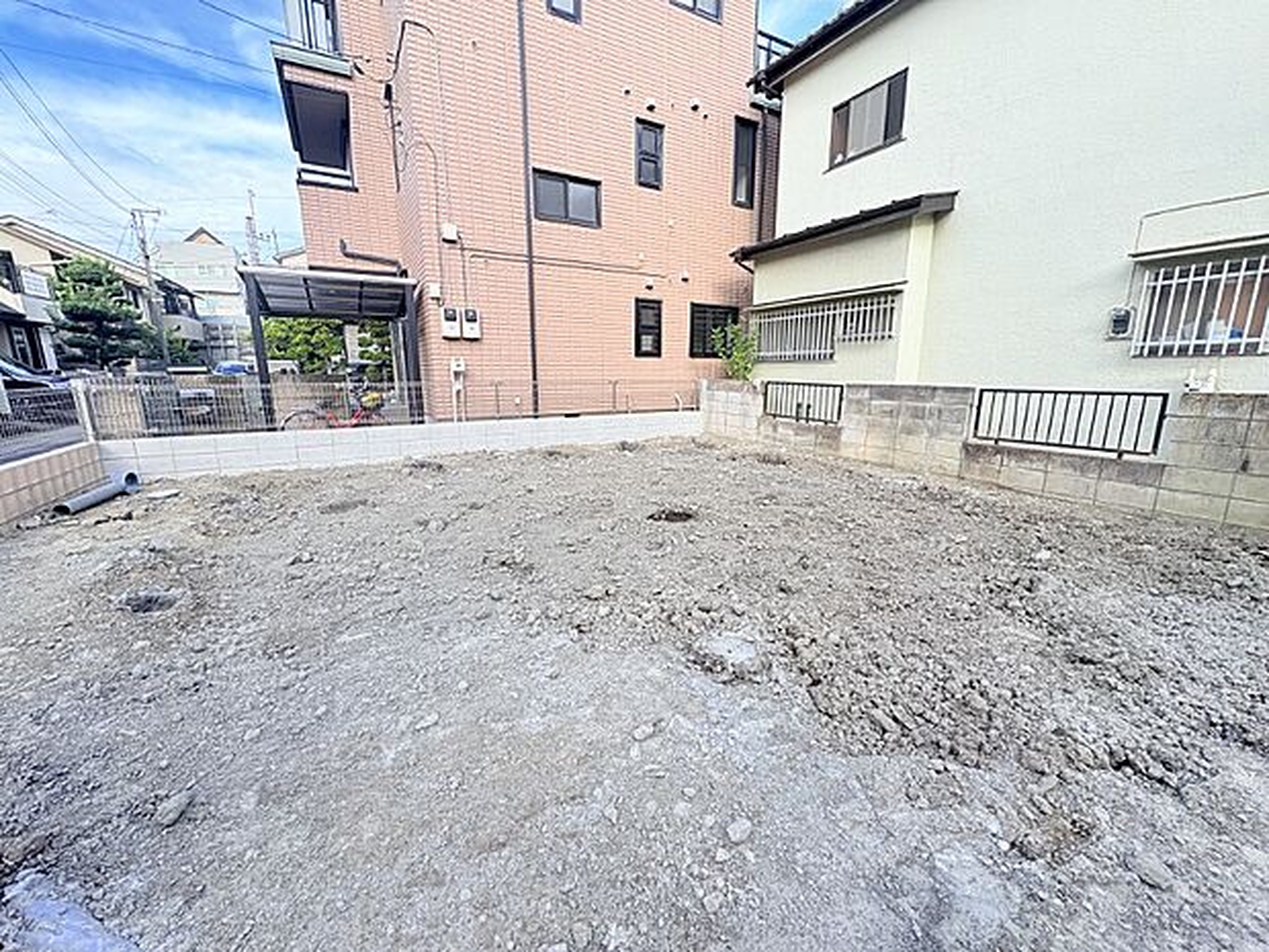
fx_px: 513
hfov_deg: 102.1
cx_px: 634
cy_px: 476
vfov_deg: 85.7
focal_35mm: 14
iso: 40
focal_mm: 2.22
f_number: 2.2
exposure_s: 1/263
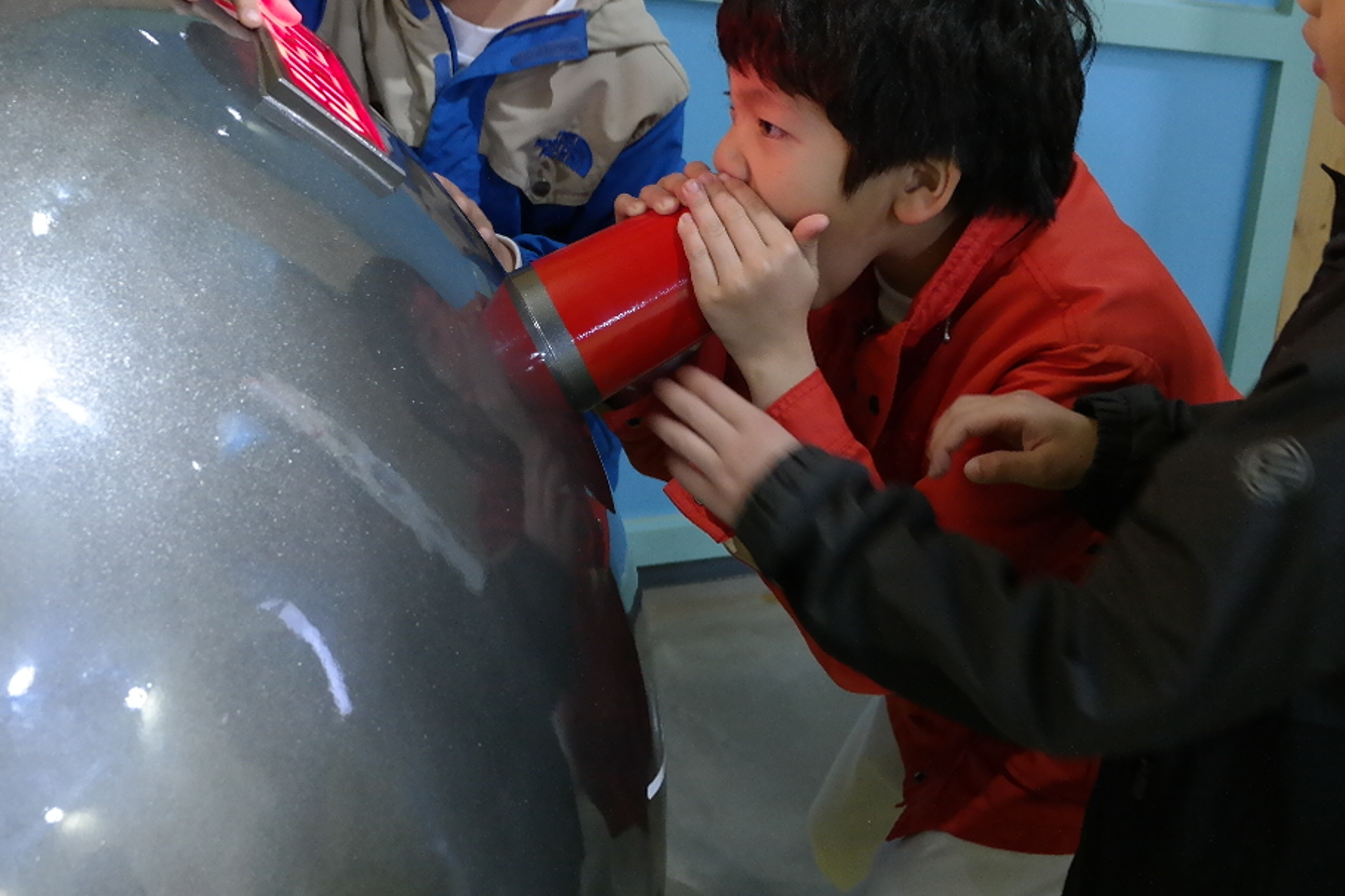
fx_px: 2129
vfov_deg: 23.7
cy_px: 305
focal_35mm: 57
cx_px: 565
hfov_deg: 35.0
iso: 1600
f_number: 3.5
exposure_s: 1/40
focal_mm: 20
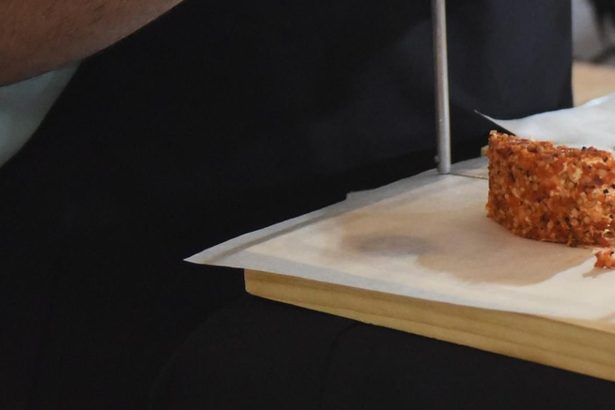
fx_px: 2170
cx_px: 642
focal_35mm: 127
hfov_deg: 15.8
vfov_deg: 10.8
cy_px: 133
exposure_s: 1/200
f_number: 8
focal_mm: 52
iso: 7200
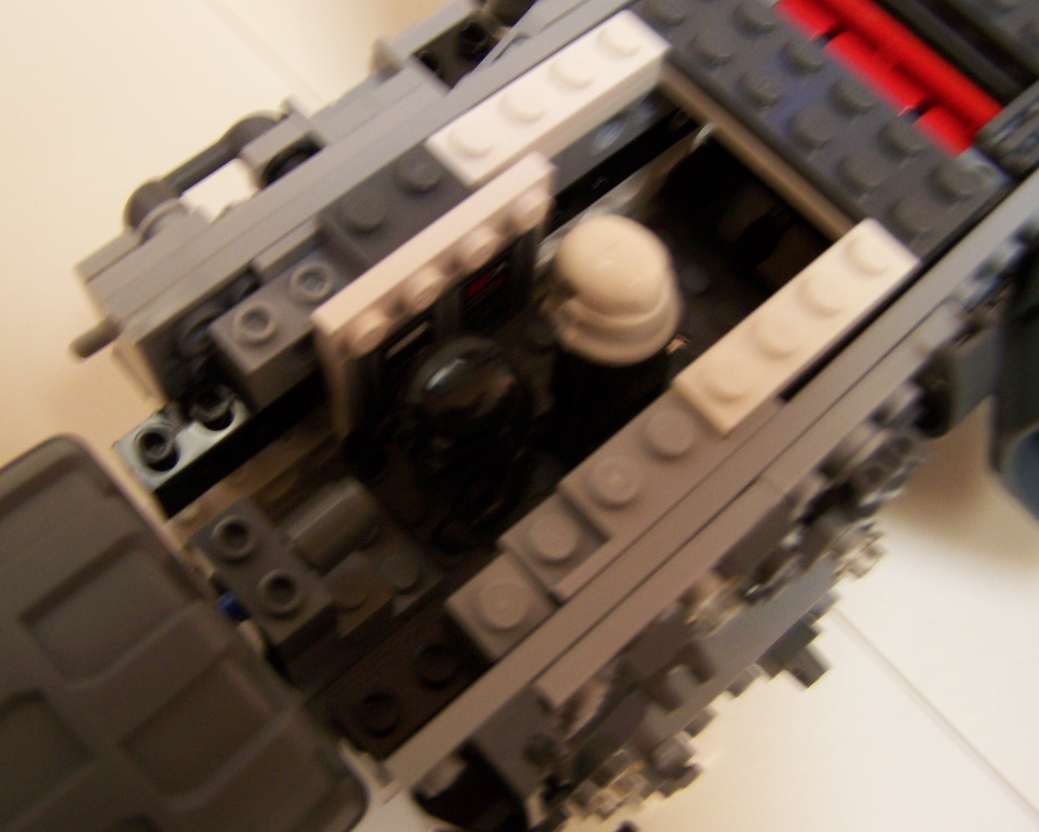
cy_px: 414
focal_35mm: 40
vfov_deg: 37.3
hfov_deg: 45.8
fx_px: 1230
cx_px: 506
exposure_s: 1/8
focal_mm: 6.3
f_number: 2.8
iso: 160
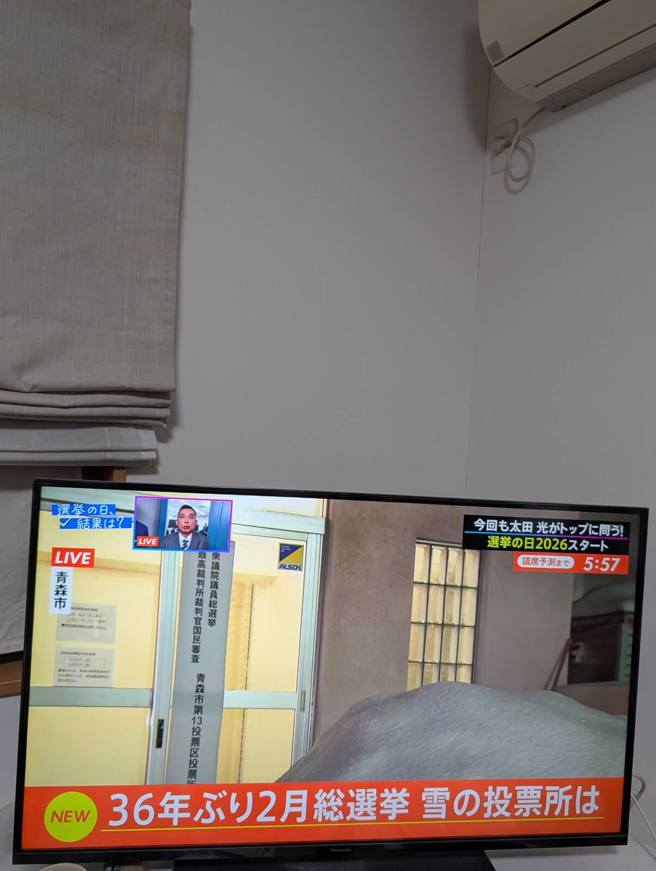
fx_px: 605
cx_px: 328
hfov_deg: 56.9
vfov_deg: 71.5
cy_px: 436
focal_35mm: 24
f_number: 1.68
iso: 516
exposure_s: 1/120
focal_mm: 6.9
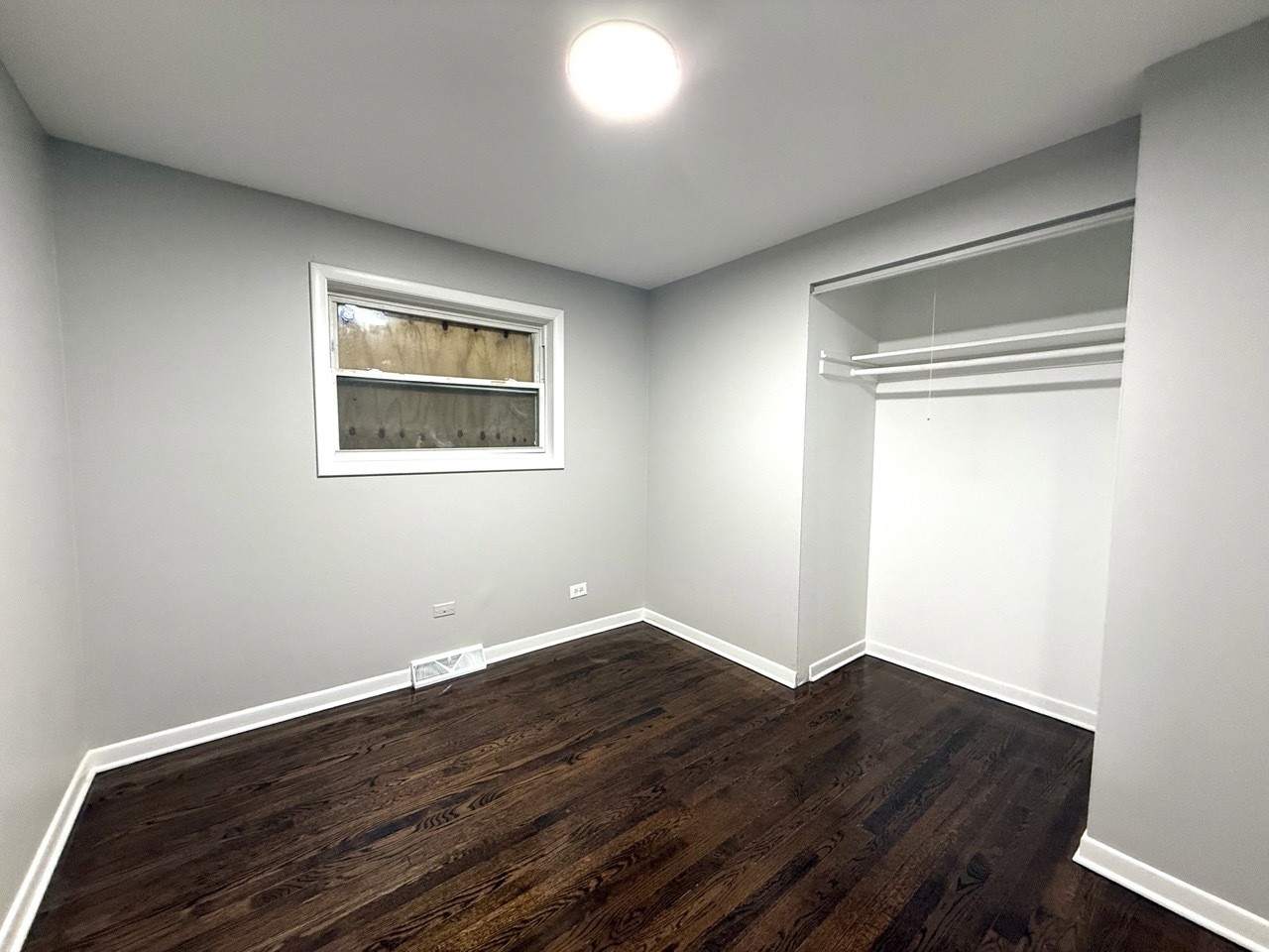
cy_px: 476
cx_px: 634
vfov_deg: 85.7
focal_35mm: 14
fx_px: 513
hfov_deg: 102.1
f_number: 2.2
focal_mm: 2.22
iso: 320
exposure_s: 1/60
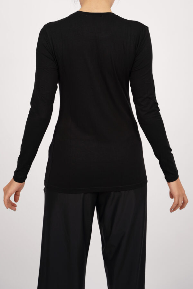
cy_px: 144
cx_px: 96
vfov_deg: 35.7
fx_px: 449
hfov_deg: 24.2
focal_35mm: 56
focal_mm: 55.9
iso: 100
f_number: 2.8
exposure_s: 1/250
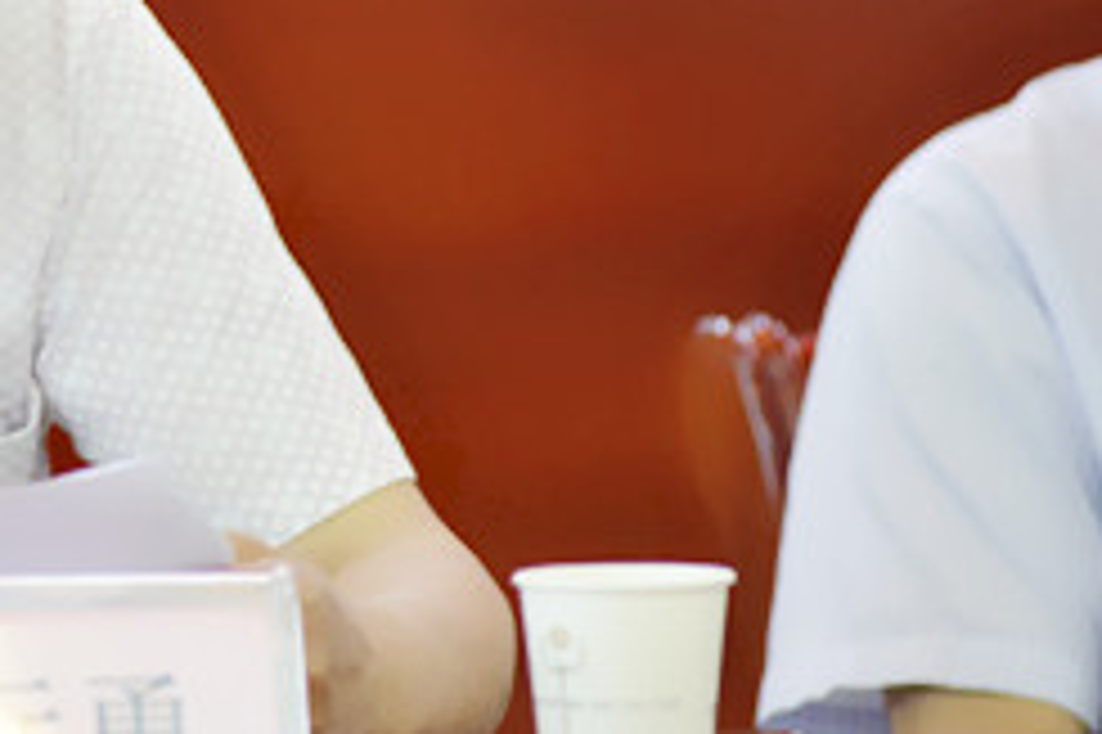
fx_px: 13857
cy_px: 88
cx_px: -207
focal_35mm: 453
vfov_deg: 3.0
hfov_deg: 4.5
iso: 2500
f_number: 2.8
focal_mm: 185
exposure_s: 1/350
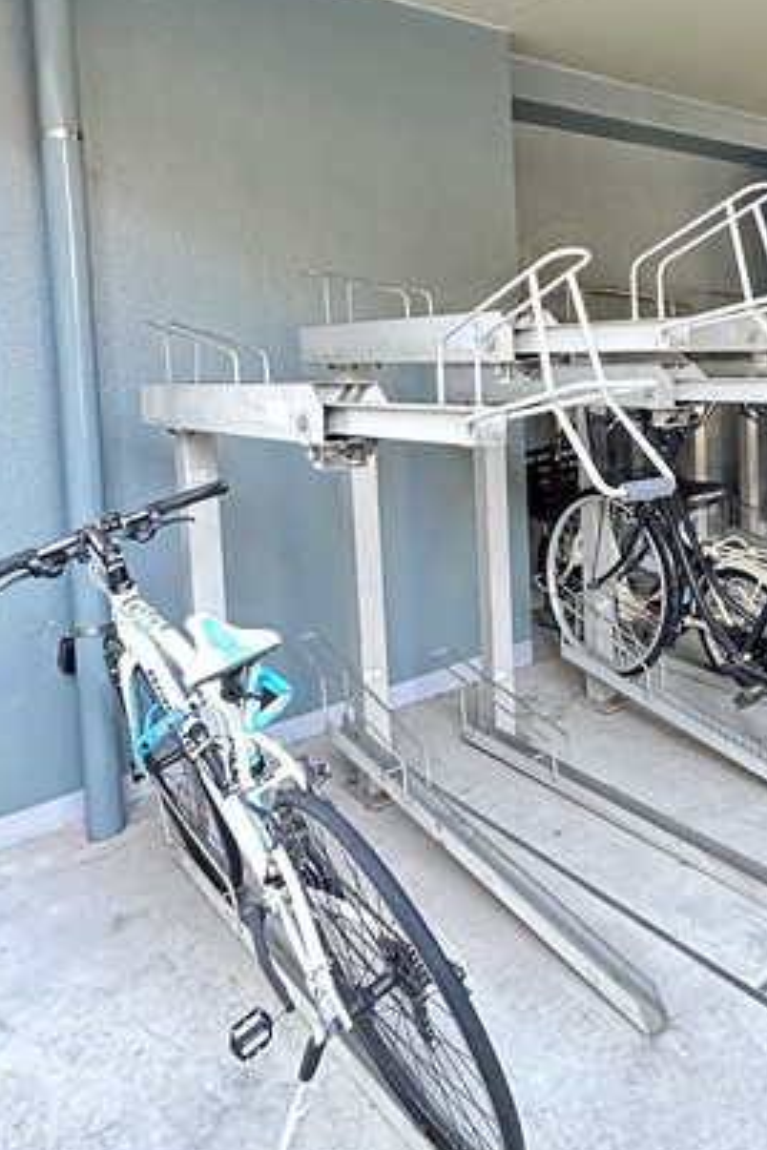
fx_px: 927
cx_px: 687
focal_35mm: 29
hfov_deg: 41.5
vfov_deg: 62.2
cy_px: 392
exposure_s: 1/60
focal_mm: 2.22
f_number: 2.2
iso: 500
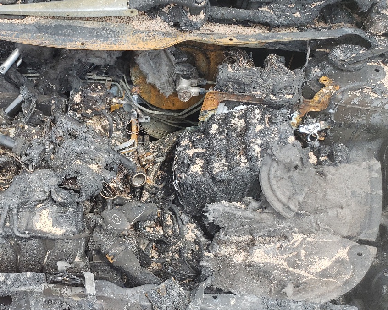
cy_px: 195
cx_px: 53
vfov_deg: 31.3
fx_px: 551
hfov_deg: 36.8
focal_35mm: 48
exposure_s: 1/526
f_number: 1.5
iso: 50
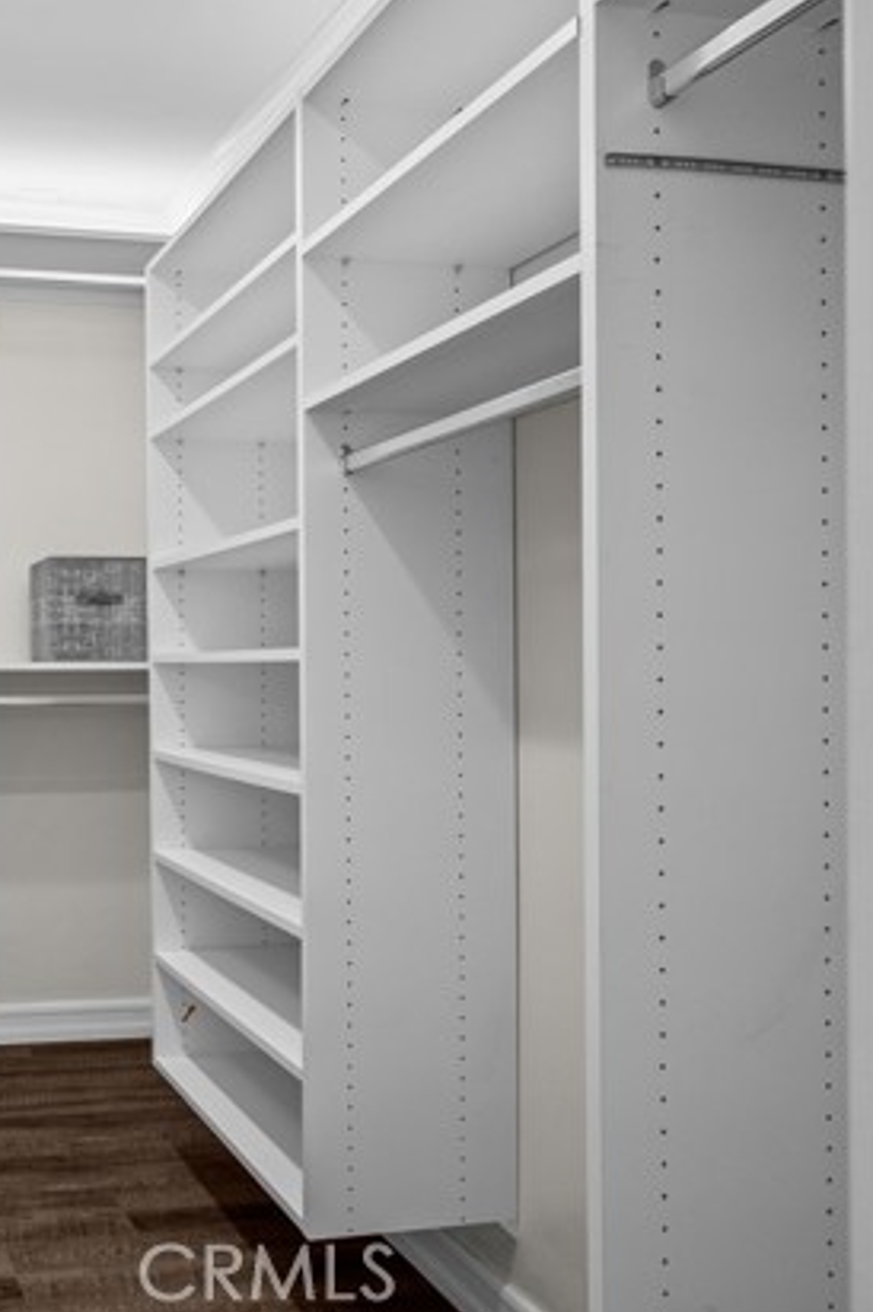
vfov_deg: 65.5
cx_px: -45
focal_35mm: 28
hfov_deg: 39.5
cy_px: 638
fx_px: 1020
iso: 640
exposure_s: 1/10
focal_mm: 18
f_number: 9
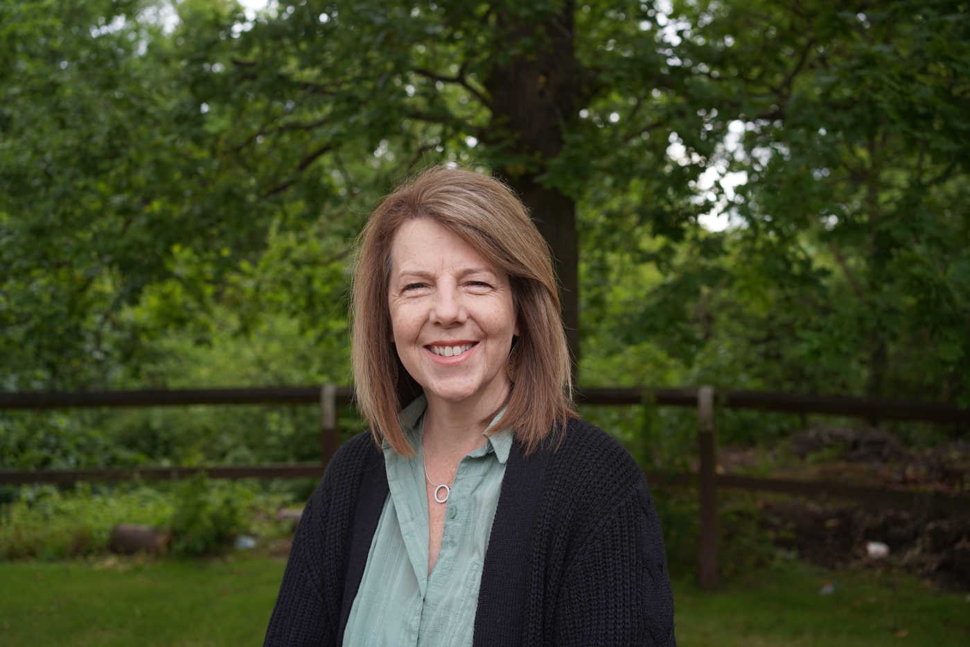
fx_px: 943
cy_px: 324
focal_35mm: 35
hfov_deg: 54.4
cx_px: 485
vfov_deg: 37.8
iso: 125
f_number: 4
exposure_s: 1/160
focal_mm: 35
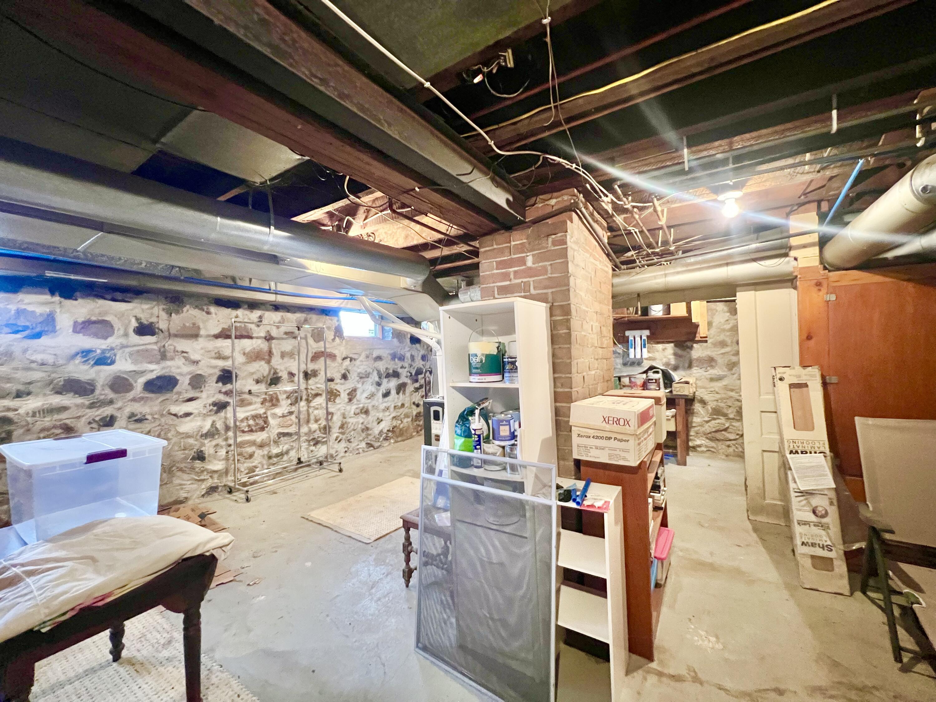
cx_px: 468
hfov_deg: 106.2
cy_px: 351
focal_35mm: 13
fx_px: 352
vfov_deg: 89.9
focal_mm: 1.57
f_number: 1.8
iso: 800
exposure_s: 1/40
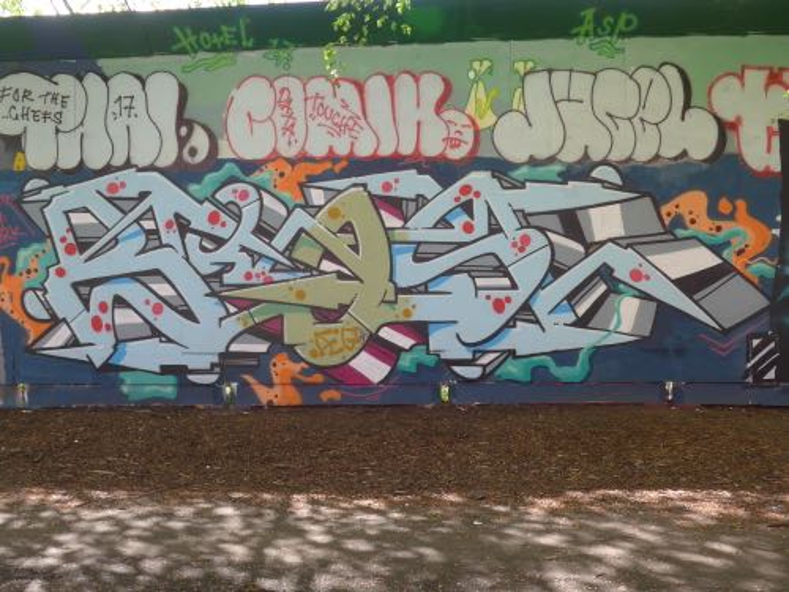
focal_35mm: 34
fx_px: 775
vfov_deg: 41.8
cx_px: 394
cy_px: 296
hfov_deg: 54.0
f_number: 2.8
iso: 80
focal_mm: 7
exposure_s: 1/160
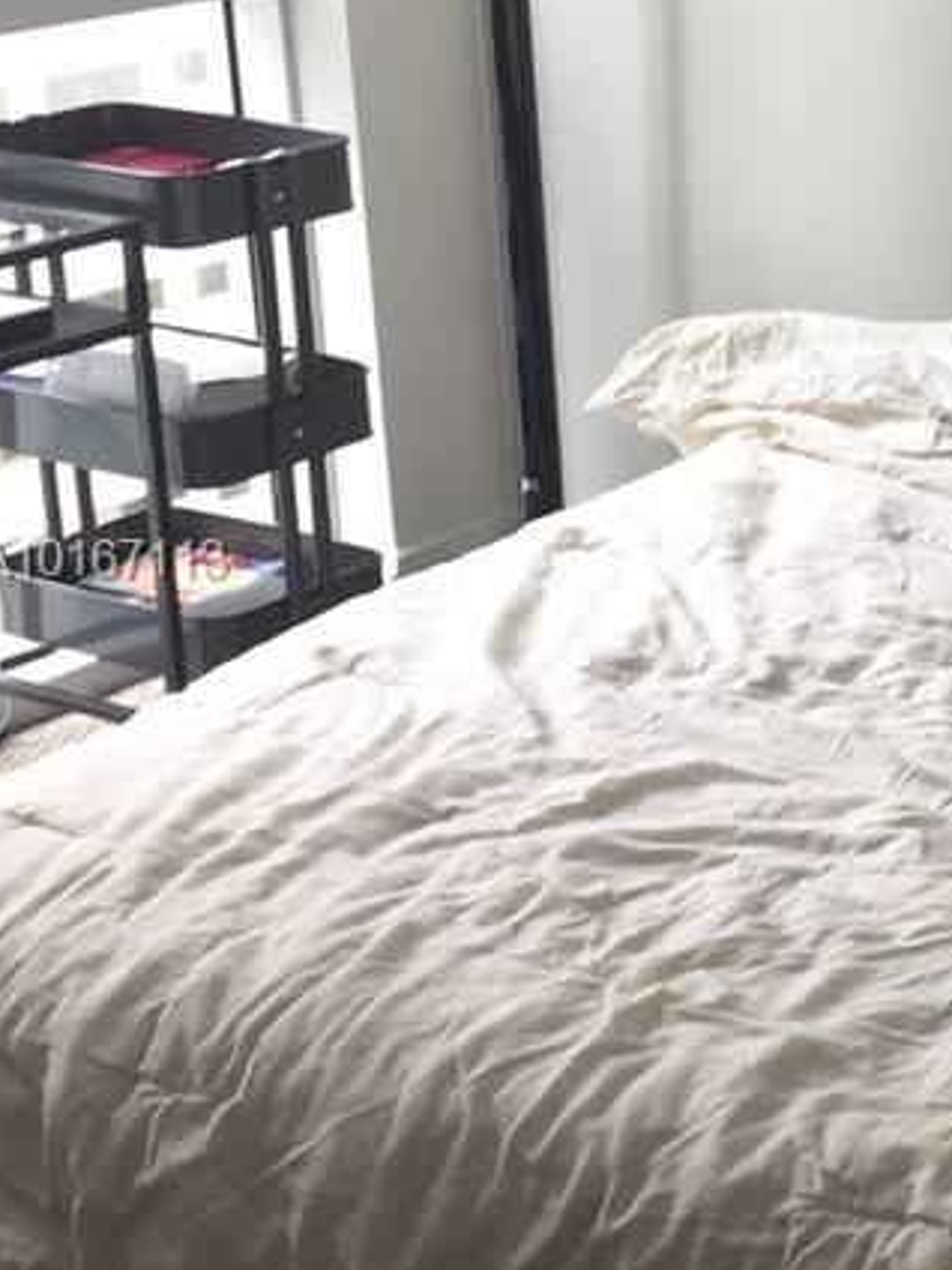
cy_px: 566
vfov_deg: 23.8
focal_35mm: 82
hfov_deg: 16.7
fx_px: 3007
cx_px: 1314
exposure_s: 1/120
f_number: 2.2
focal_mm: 4.15
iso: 50
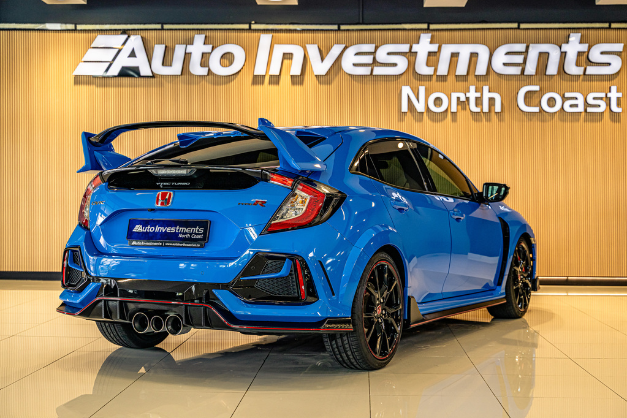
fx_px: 958
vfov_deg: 24.6
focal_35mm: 55
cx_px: 314
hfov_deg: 36.2
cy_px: 209
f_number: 4
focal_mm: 55
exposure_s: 1/125
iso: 400
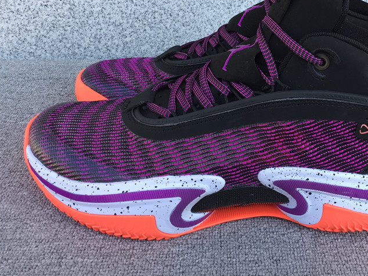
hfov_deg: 42.1
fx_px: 468
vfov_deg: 32.5
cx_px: 257
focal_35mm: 44
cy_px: 85
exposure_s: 1/167
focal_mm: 3.3
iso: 25
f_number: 2.4
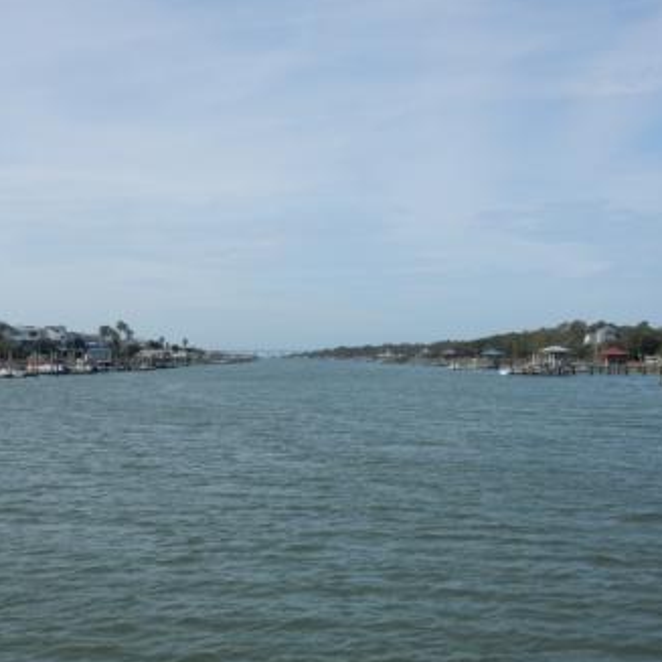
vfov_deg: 32.8
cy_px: 326
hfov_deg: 32.7
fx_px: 1125
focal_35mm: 52
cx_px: 285
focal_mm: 7.6
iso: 125
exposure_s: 1/1600
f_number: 4.2
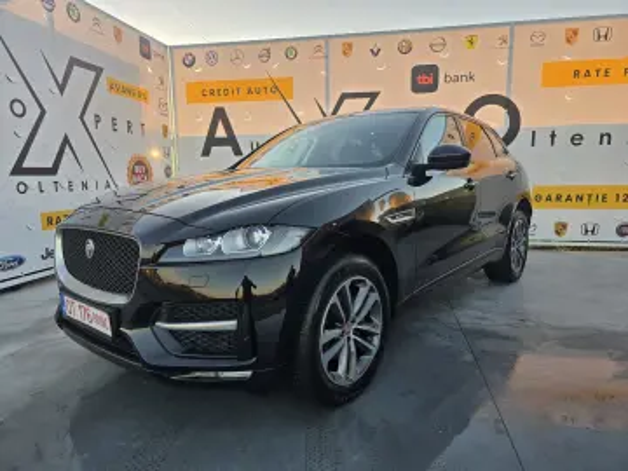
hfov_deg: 73.9
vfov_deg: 58.9
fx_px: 417
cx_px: 314
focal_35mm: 23
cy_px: 236
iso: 32
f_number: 1.7
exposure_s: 1/180
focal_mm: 6.3
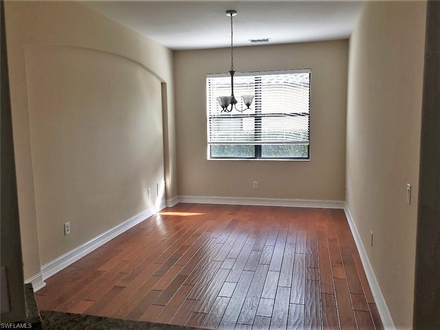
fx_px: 369
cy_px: 165
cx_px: 220
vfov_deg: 48.2
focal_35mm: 29
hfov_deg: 61.7
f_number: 2.2
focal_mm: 4.15
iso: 40
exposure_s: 1/120
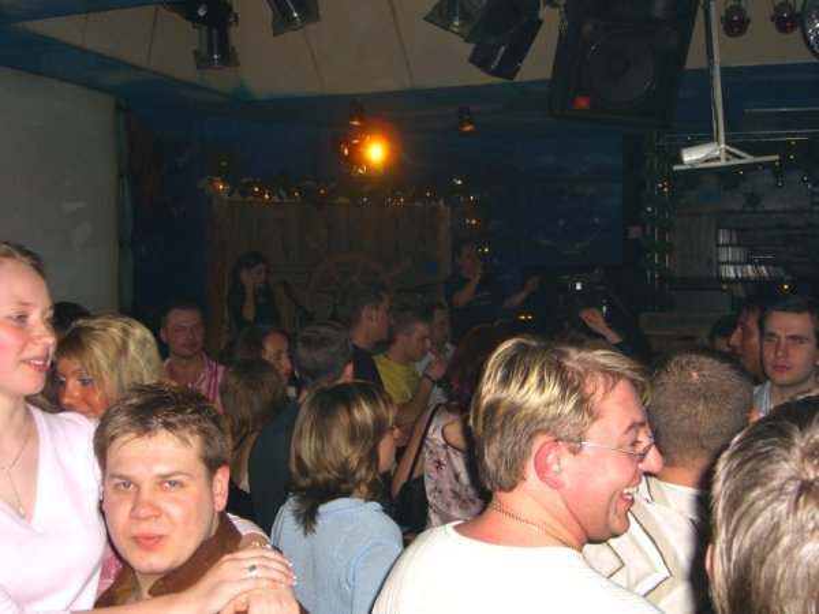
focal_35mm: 46
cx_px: 410
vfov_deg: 31.5
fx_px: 1088
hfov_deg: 41.2
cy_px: 307
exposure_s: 1/60
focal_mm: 9.5
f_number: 3.1
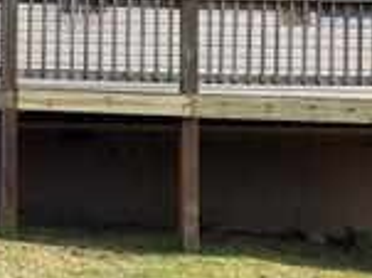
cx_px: -89
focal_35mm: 172
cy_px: 137
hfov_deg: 11.3
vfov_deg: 8.6
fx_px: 1847
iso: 32
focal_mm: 5.96
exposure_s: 1/1115
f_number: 1.6
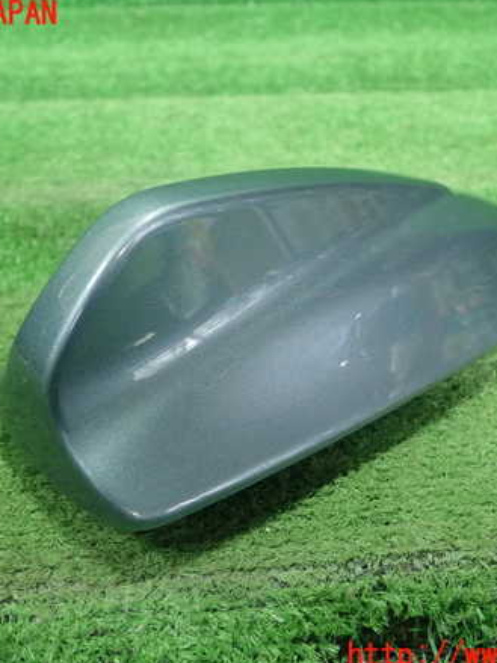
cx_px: 236
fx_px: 785
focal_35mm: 41
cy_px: 335
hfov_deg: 35.1
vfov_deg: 45.8
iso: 320
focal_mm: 5.5
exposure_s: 1/125
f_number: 2.3
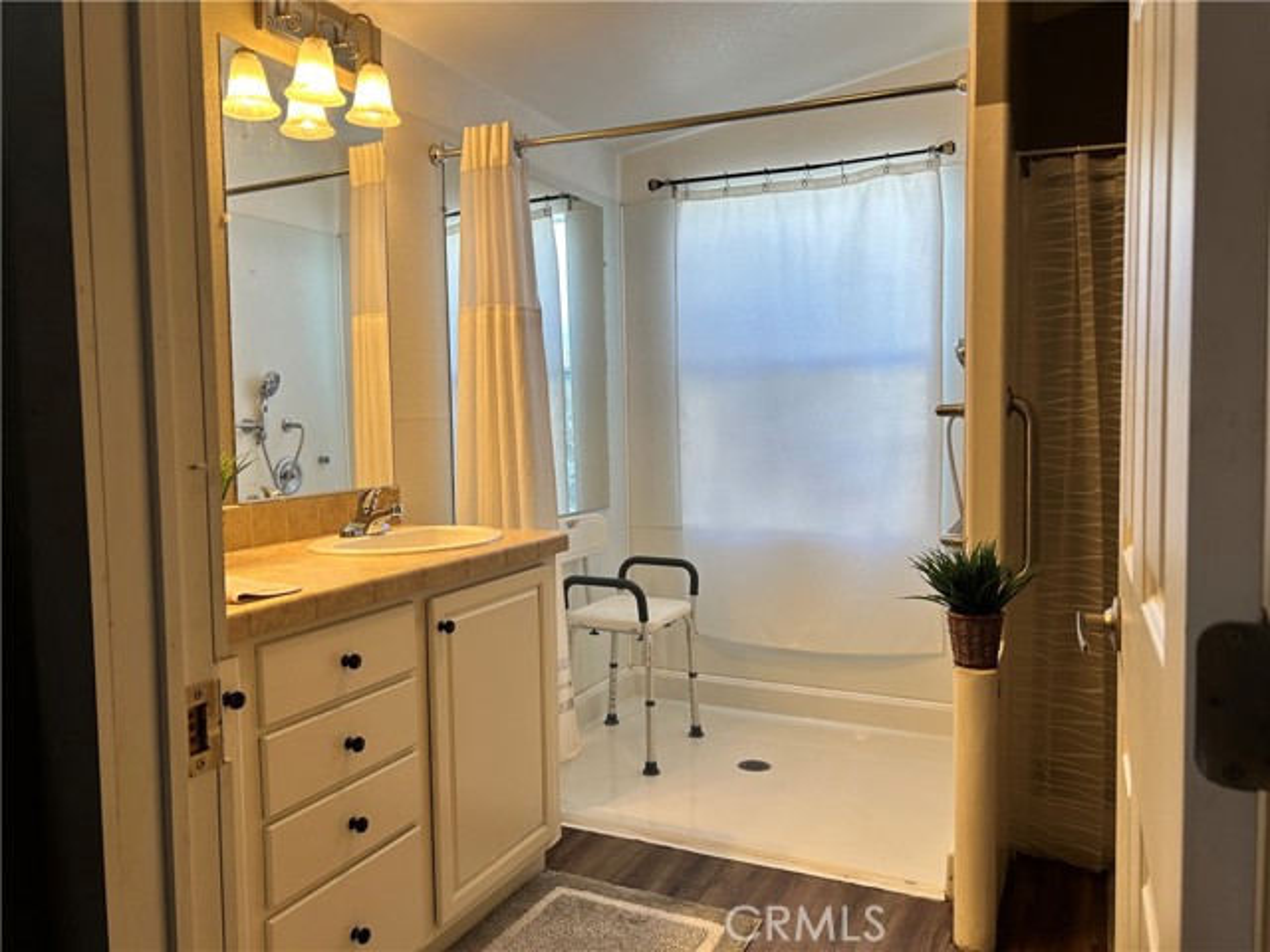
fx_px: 954
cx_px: 635
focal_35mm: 26
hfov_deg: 67.3
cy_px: 476
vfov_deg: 53.1
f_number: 1.5
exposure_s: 1/120
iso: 50
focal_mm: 5.7
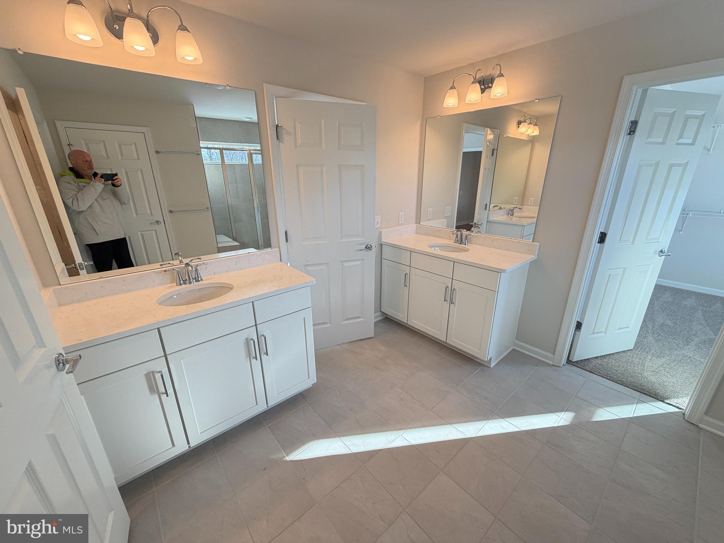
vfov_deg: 85.7
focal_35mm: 14
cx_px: 362
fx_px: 293
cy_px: 272
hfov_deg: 102.1
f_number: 2.2
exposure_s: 1/120
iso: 64
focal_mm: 2.22
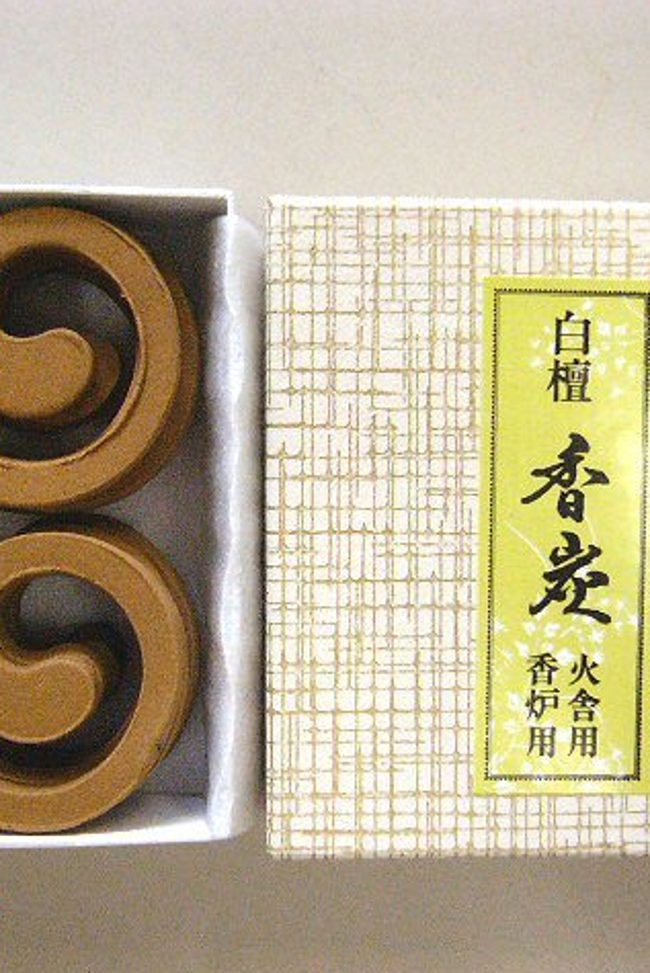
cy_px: 490
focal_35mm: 49
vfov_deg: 40.3
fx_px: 1326
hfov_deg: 27.4
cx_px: 242
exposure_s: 1/100
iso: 400
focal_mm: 5.8
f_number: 2.8
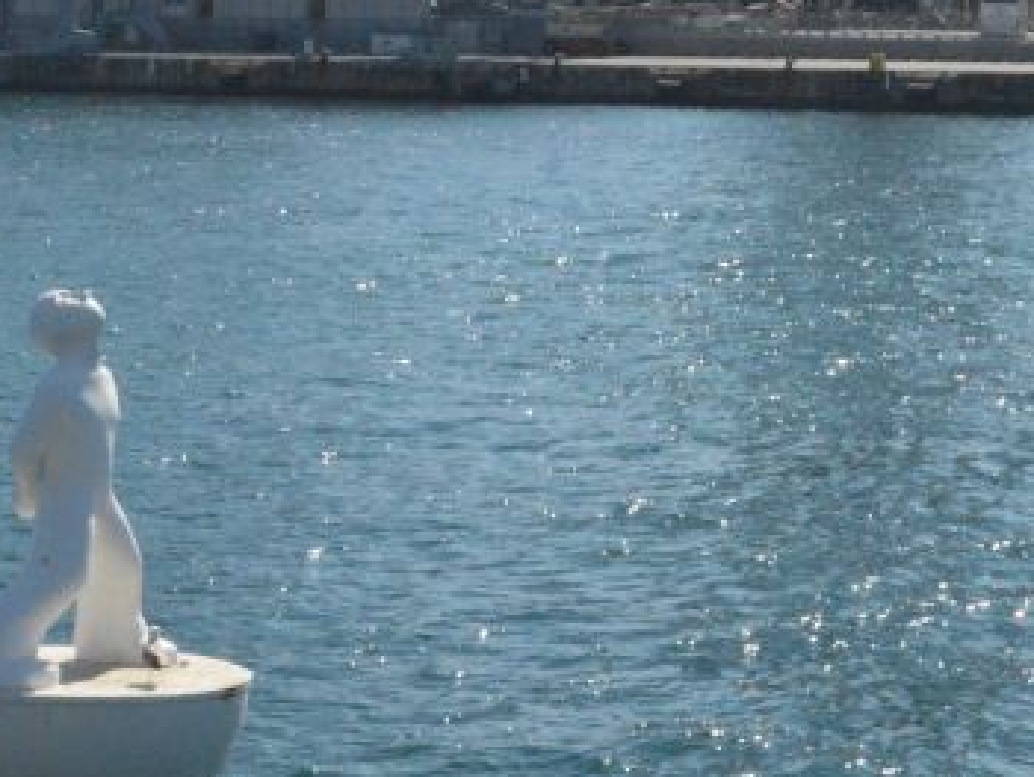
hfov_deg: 13.2
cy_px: 102
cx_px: 12
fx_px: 4406
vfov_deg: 10.0
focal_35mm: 147
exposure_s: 1/1600
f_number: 20
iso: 3200
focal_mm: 35
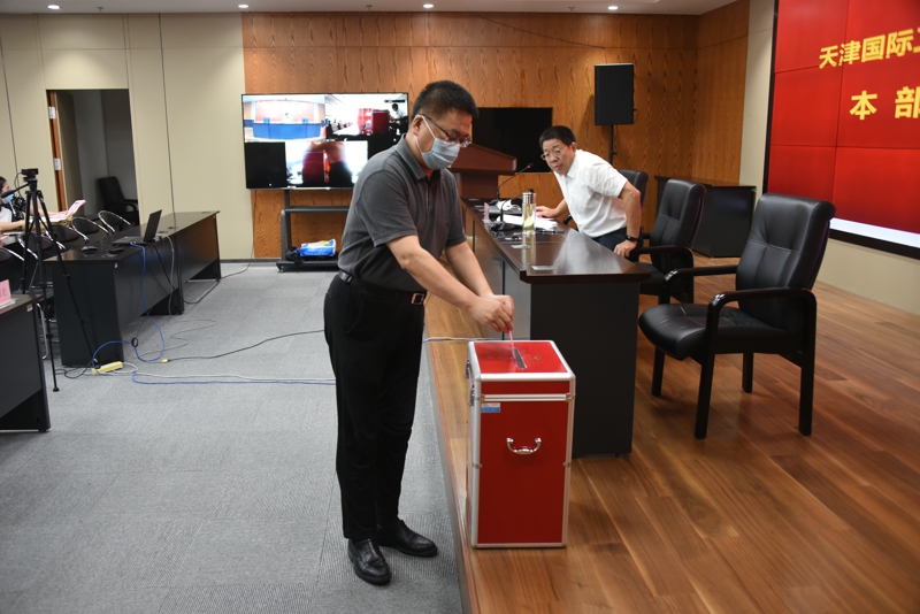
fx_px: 818
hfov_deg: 58.7
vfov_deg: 41.1
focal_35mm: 32
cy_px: 307
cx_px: 460
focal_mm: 32
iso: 1600
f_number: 3.5
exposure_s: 1/100
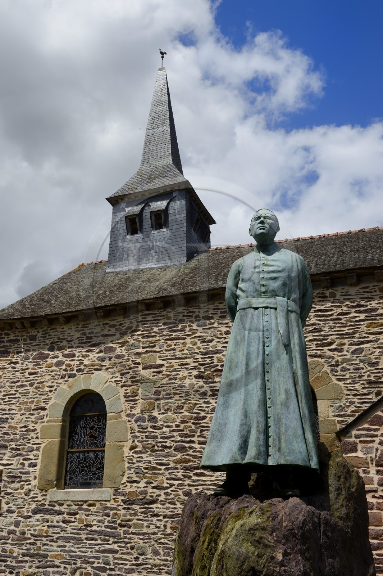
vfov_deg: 55.8
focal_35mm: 34
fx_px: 543
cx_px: 192
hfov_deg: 38.8
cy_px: 288
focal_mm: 34
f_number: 18
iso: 200
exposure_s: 1/200
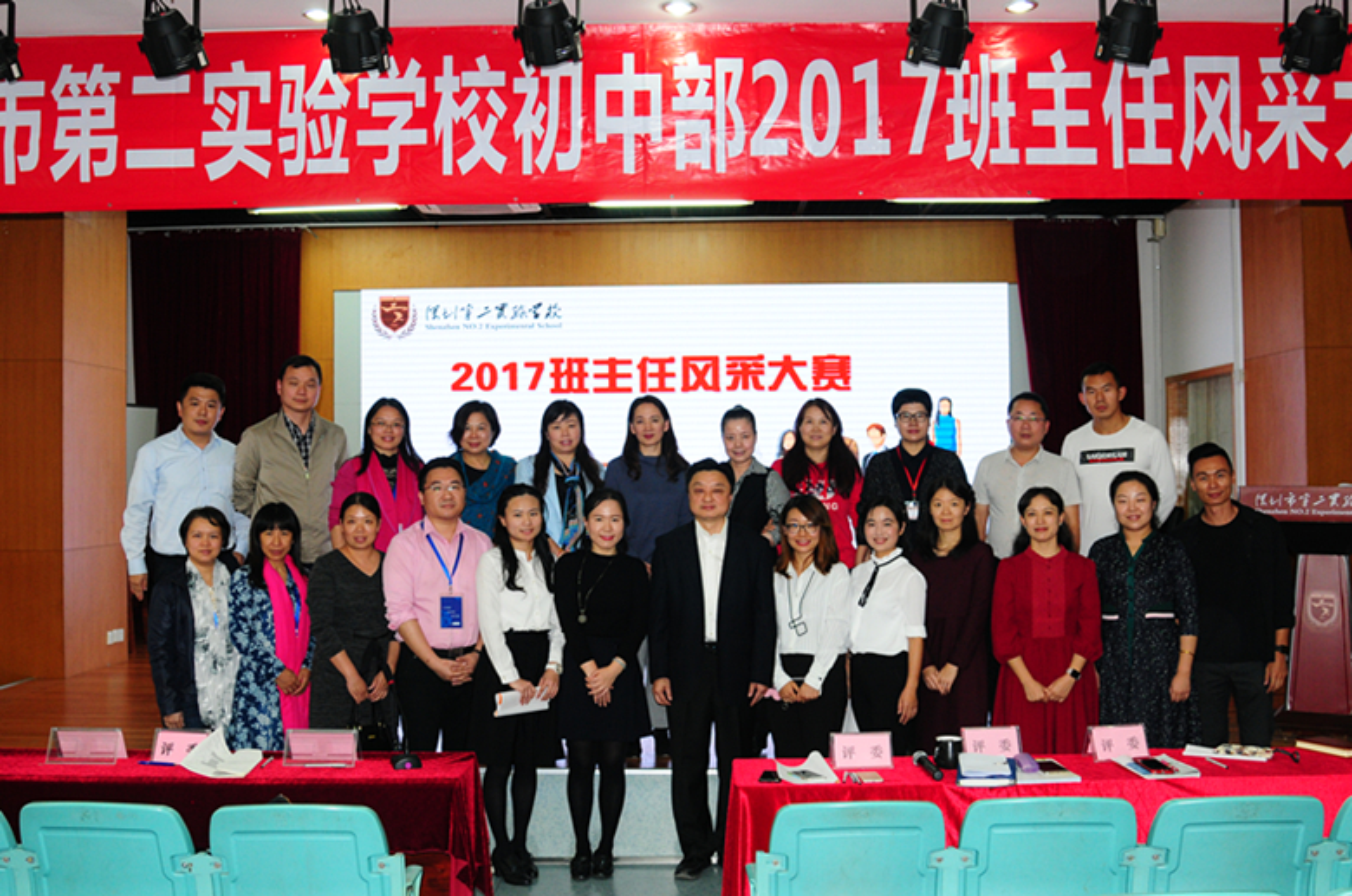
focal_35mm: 36
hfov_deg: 53.2
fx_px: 1349
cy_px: 448
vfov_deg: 36.7
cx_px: 676
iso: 640
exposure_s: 1/100
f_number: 4
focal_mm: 24
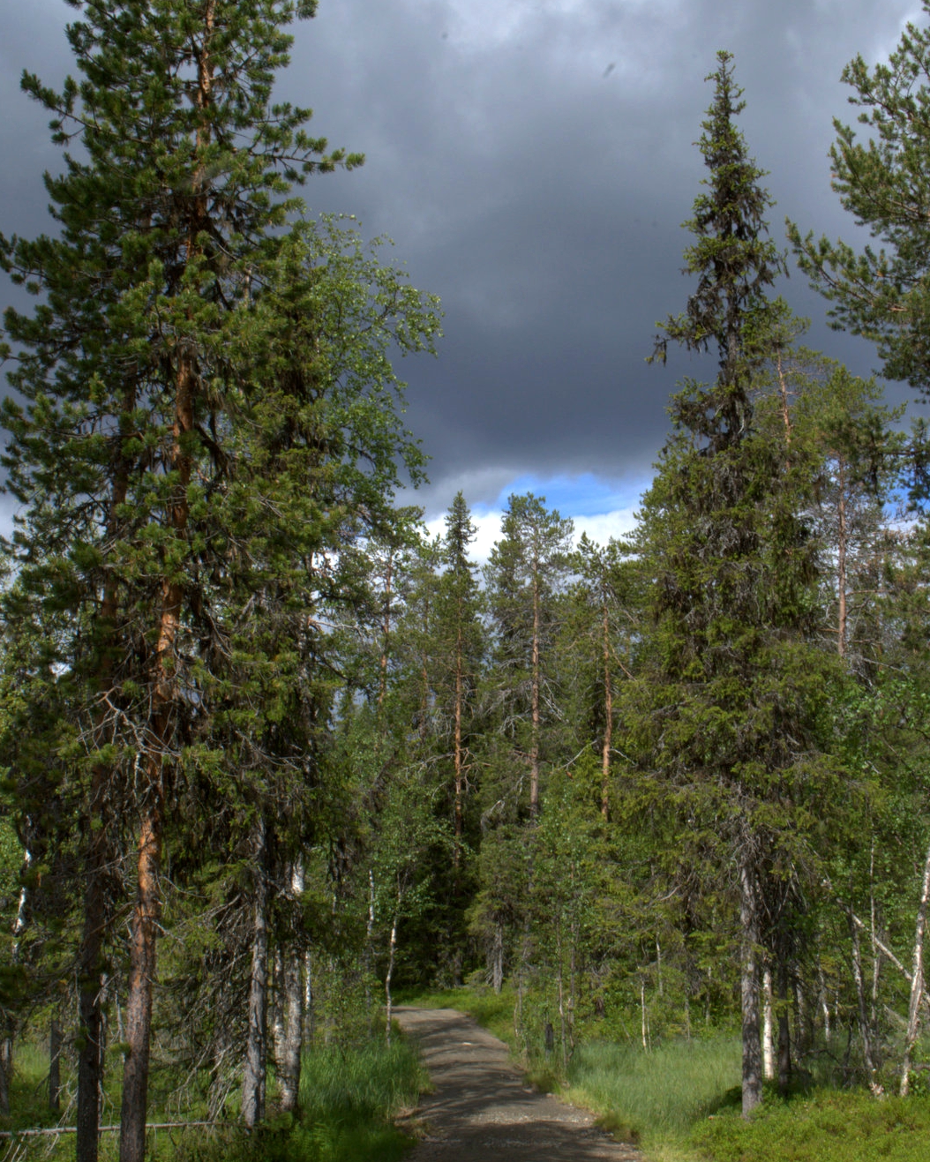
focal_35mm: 41
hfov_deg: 36.5
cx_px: 468
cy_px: 645
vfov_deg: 44.7
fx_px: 1410
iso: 250
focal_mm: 24
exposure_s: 1/40
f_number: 25
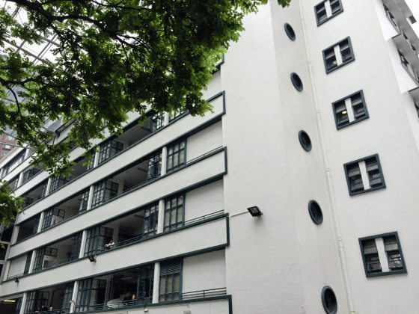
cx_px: 210
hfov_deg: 61.7
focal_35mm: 29
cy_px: 157
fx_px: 351
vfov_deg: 48.2
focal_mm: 4.15
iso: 32
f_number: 2.2
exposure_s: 1/824
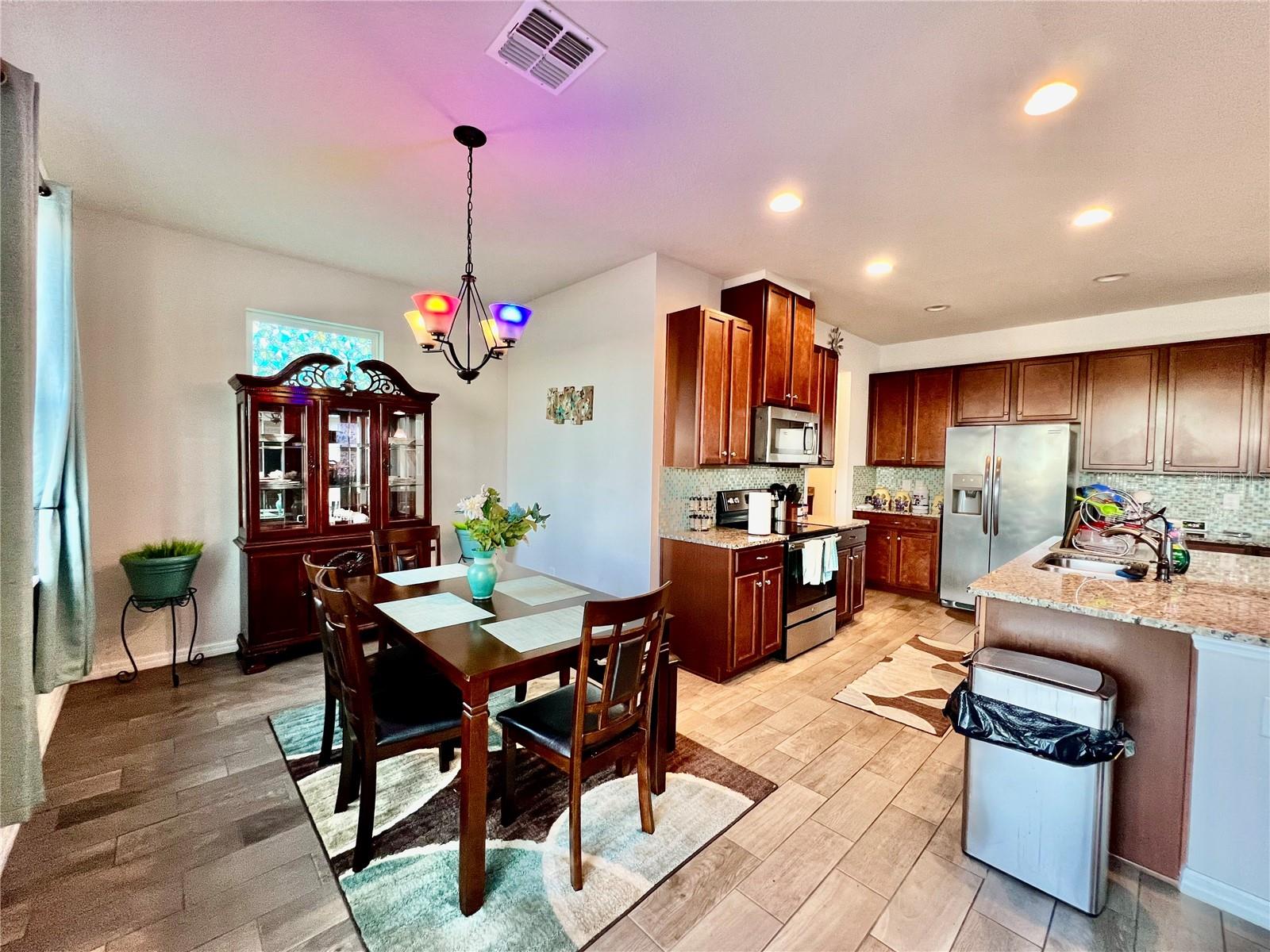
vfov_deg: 89.9
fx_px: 477
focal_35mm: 13
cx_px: 635
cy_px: 476
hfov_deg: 106.2
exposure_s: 1/60
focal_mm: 1.57
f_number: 1.8
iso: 200
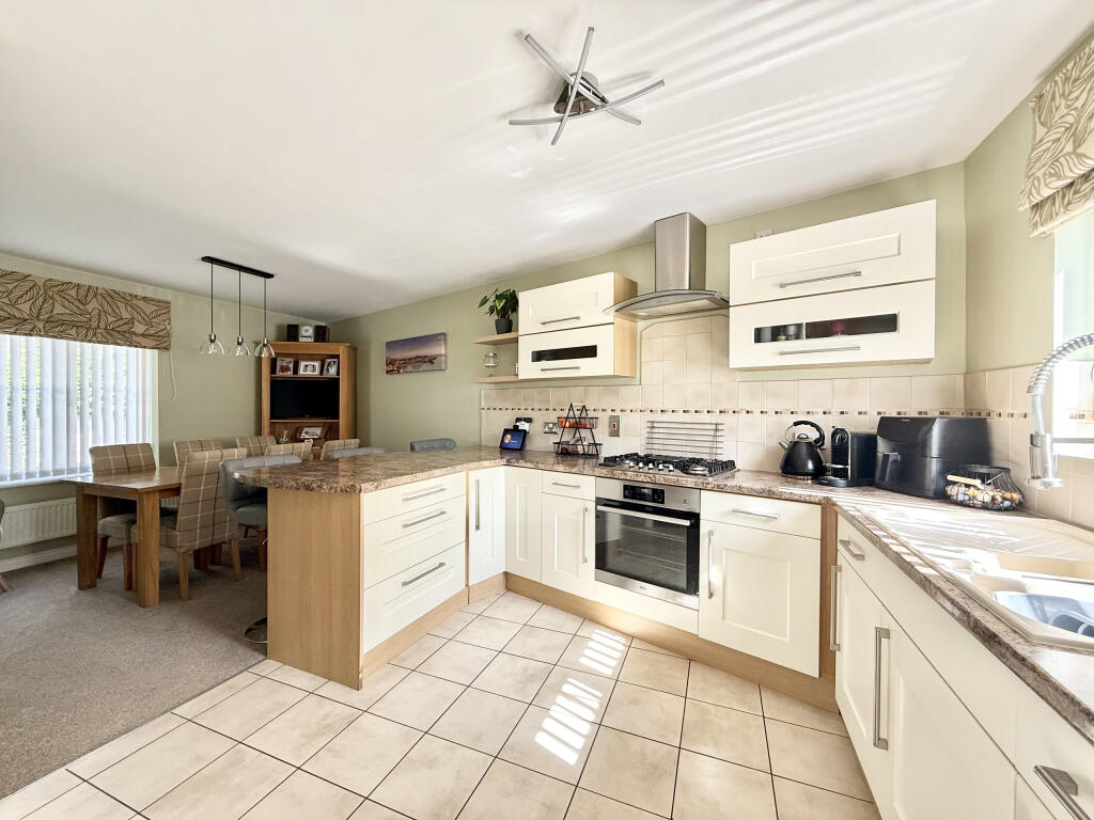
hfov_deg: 102.1
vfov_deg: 85.7
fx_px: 442
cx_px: 547
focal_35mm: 14
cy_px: 410
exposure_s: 1/99
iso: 100
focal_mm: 2.22
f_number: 2.2
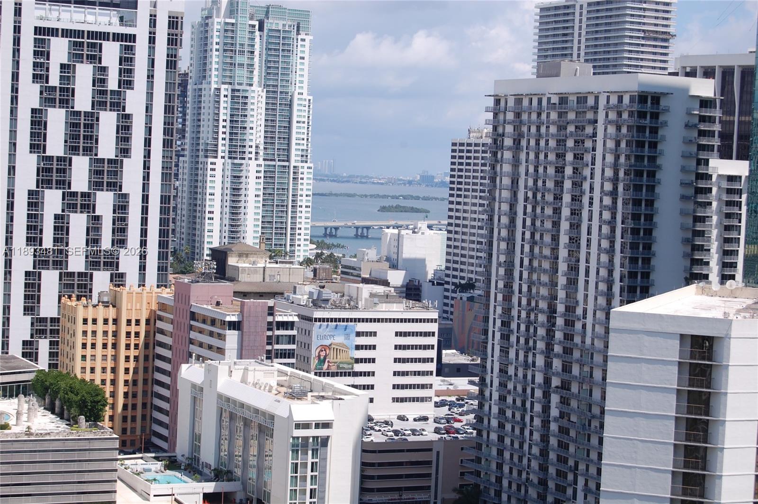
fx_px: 1735
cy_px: 252
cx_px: 379
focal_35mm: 82
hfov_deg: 24.6
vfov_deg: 16.5
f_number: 10
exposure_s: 1/400
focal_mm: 55
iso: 200
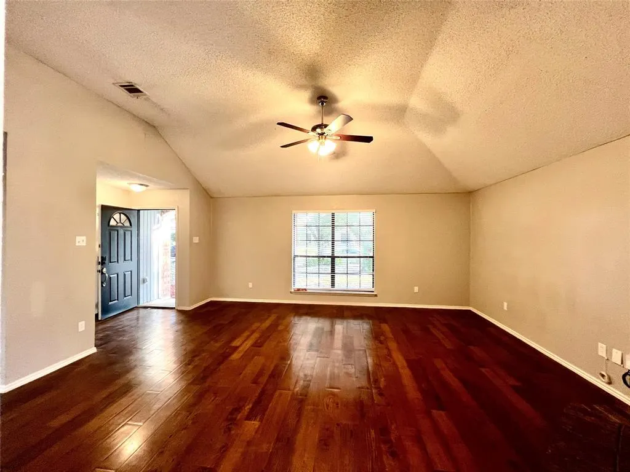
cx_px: 315
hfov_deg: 106.2
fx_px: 237
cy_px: 236
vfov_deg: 89.9
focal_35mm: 13
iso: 200
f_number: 1.8
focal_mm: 1.57
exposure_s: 1/60
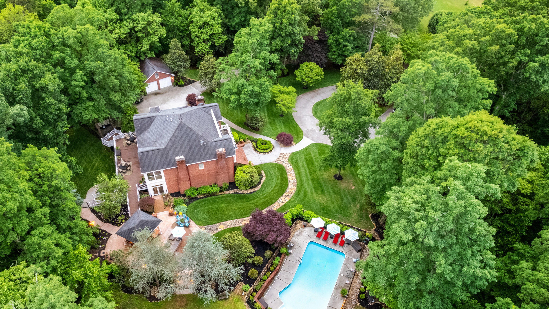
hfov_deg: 71.8
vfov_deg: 44.1
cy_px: 187
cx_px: 250
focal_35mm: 26
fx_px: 378
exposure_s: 1/13
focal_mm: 8.38
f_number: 2.8
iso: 390
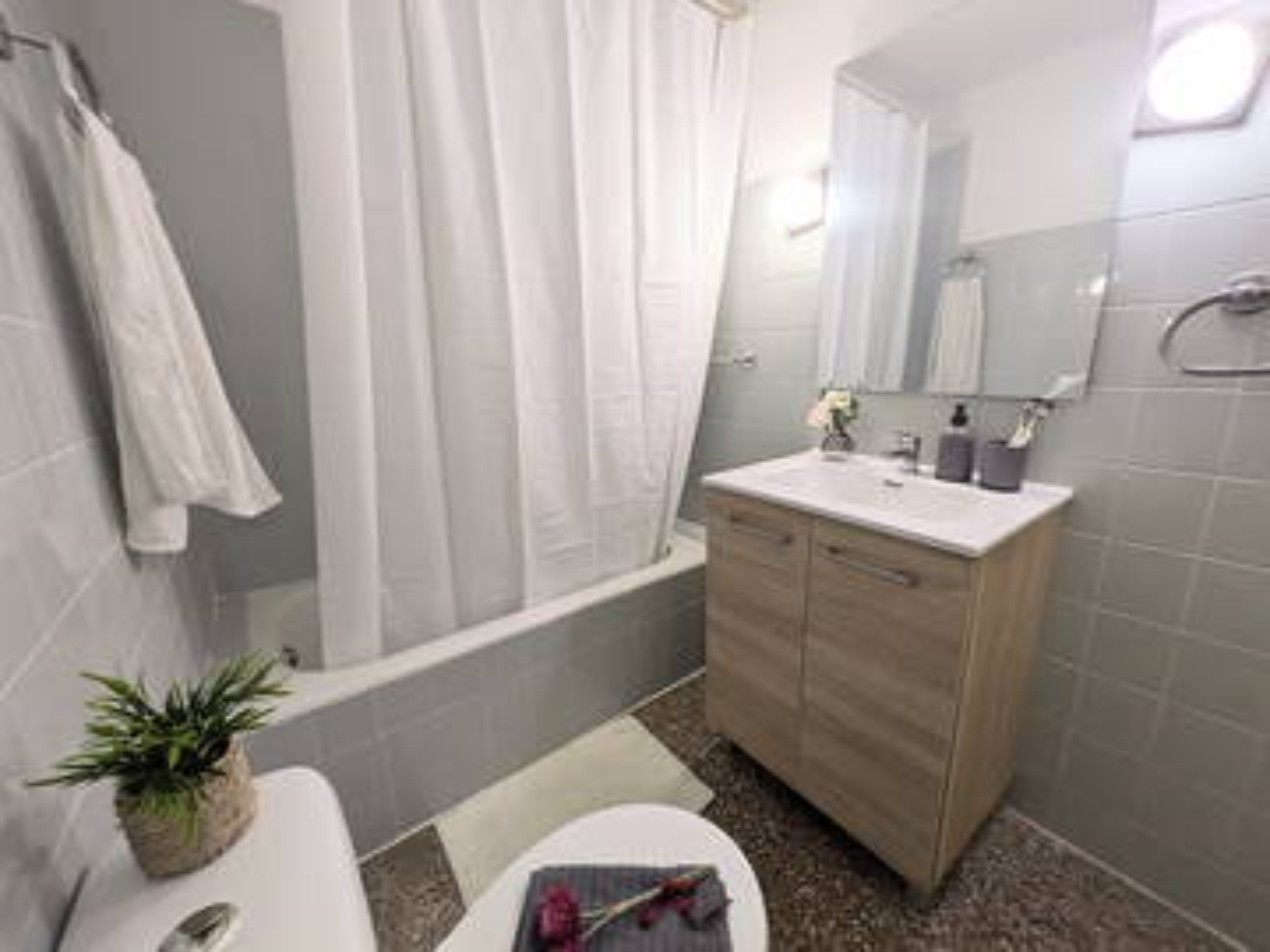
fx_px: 514
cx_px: 635
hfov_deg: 102.1
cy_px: 476
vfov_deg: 85.7
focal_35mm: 14
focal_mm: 1.83
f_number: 2.2
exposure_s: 1/25
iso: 101
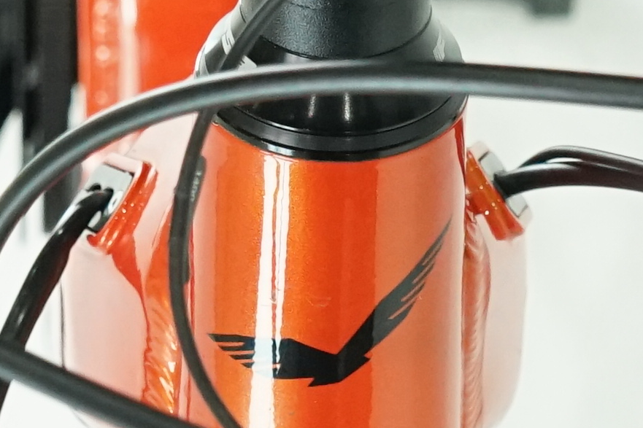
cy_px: 448
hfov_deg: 9.4
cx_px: 315
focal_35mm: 218
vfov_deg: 6.3
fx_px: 3893
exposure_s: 1/200
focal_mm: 32
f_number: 5.6
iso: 2500
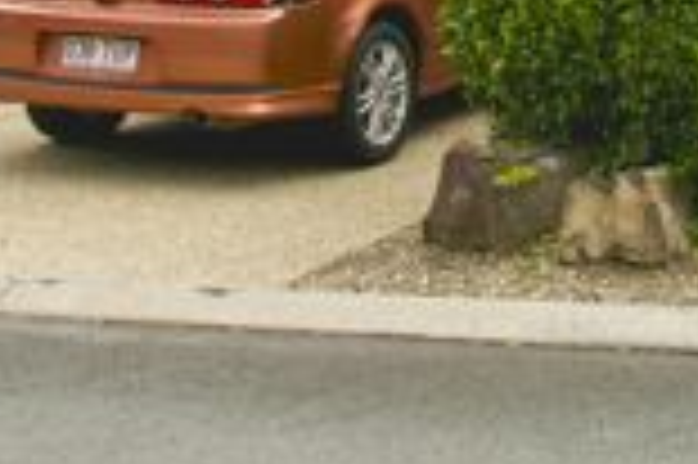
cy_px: -345
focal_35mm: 96
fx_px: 1859
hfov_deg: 19.8
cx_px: 874
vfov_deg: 13.0
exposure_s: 1/3000
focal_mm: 18
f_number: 5.6
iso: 250
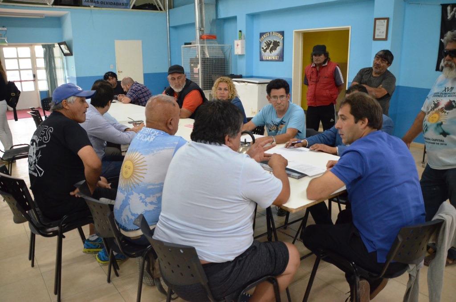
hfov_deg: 67.5
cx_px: 228
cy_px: 151
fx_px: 341
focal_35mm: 27
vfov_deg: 47.7
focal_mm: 18
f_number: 3.5
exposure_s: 1/160
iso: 2000
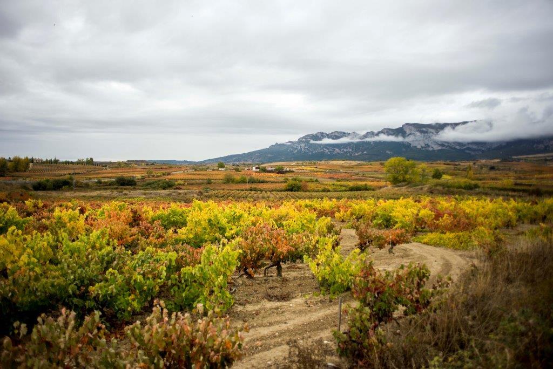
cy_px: 184
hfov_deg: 73.7
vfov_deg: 53.2
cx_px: 276
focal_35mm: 24
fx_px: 369
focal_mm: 24
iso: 160
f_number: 2.8
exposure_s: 1/640
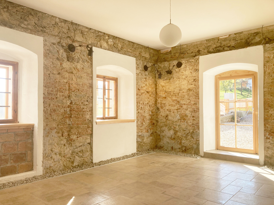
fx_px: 222
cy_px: 102
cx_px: 137
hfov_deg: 63.4
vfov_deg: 49.7
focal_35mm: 28
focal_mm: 3.99
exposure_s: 1/149
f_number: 1.8
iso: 20
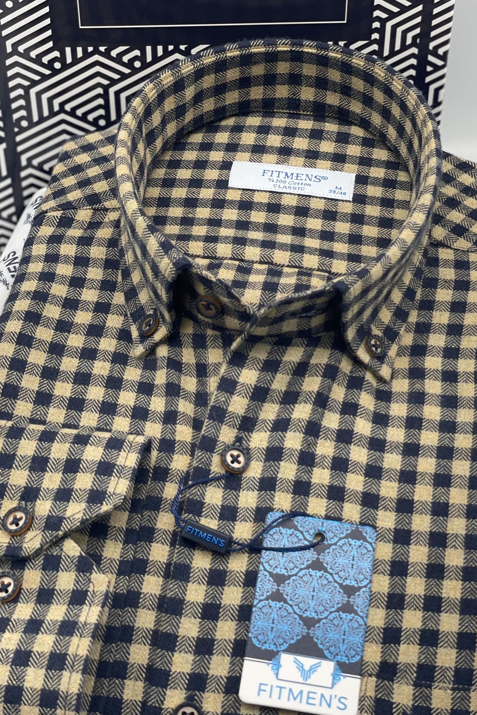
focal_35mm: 69
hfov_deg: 19.7
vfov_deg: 29.2
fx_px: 1371
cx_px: 257
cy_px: 368
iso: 40
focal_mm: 6
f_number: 2
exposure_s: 1/100
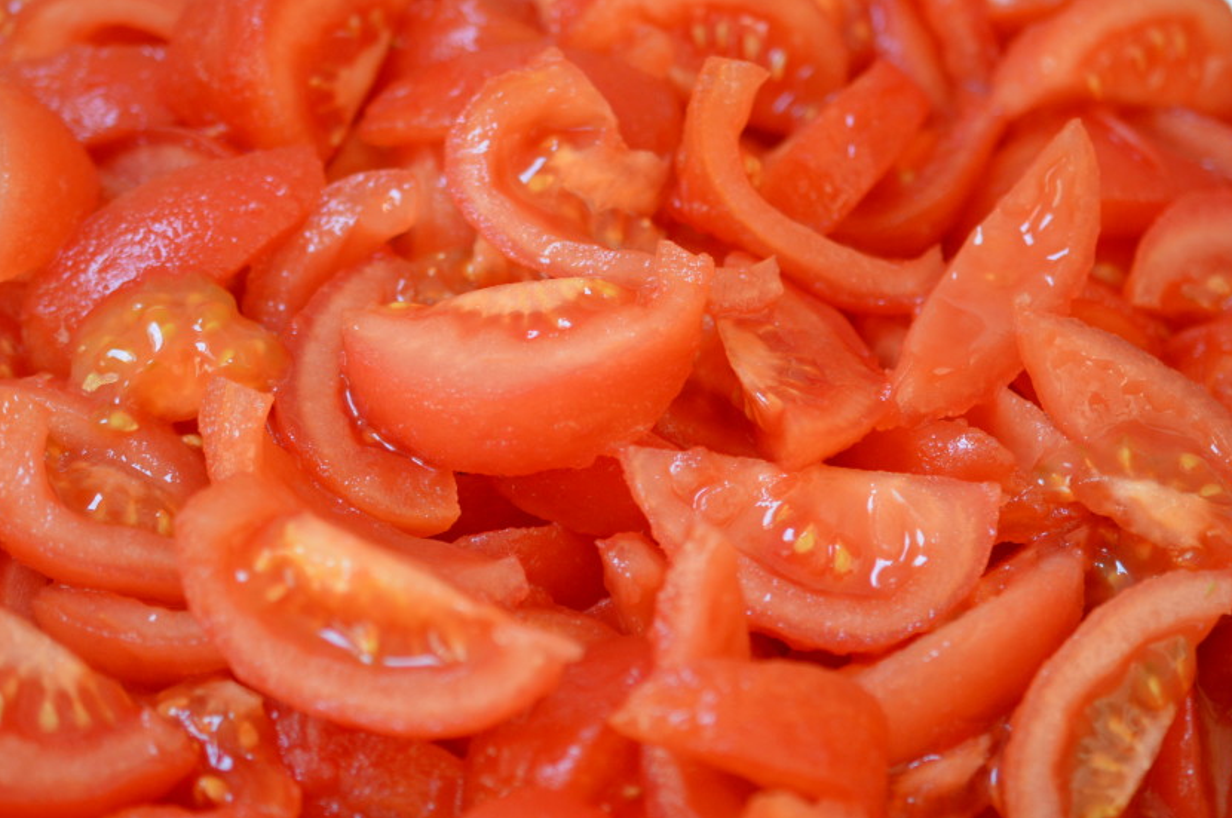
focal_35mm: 74
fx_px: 2529
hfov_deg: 27.4
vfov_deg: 18.4
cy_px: 431
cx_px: 629
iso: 800
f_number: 3
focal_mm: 40
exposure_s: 1/60
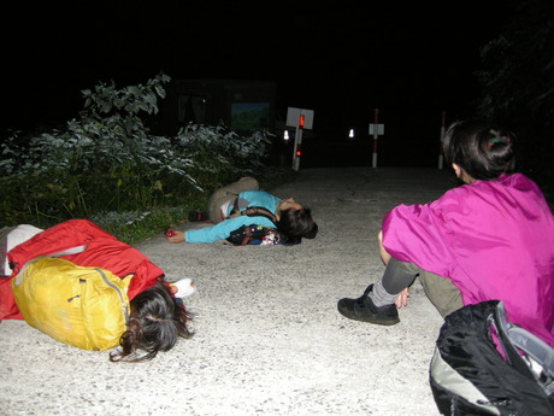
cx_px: 277
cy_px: 208
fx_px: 576
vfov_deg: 39.7
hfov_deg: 51.4
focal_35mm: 36
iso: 188
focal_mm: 7.5
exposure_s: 1/60
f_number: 2.7
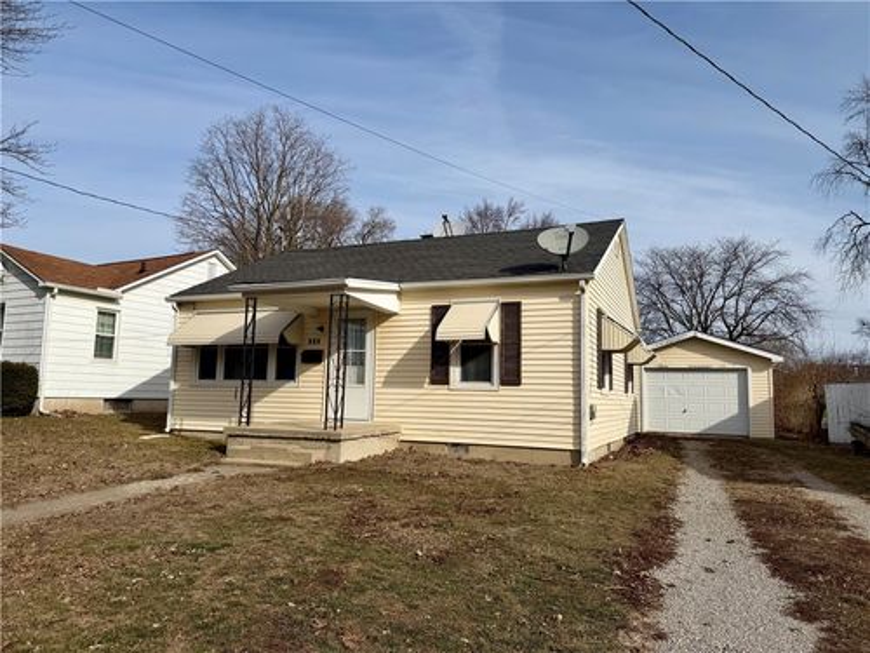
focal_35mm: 24
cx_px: 435
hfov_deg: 71.6
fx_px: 603
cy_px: 326
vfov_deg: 56.8
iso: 80
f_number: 1.78
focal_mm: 6.76
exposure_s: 1/7353
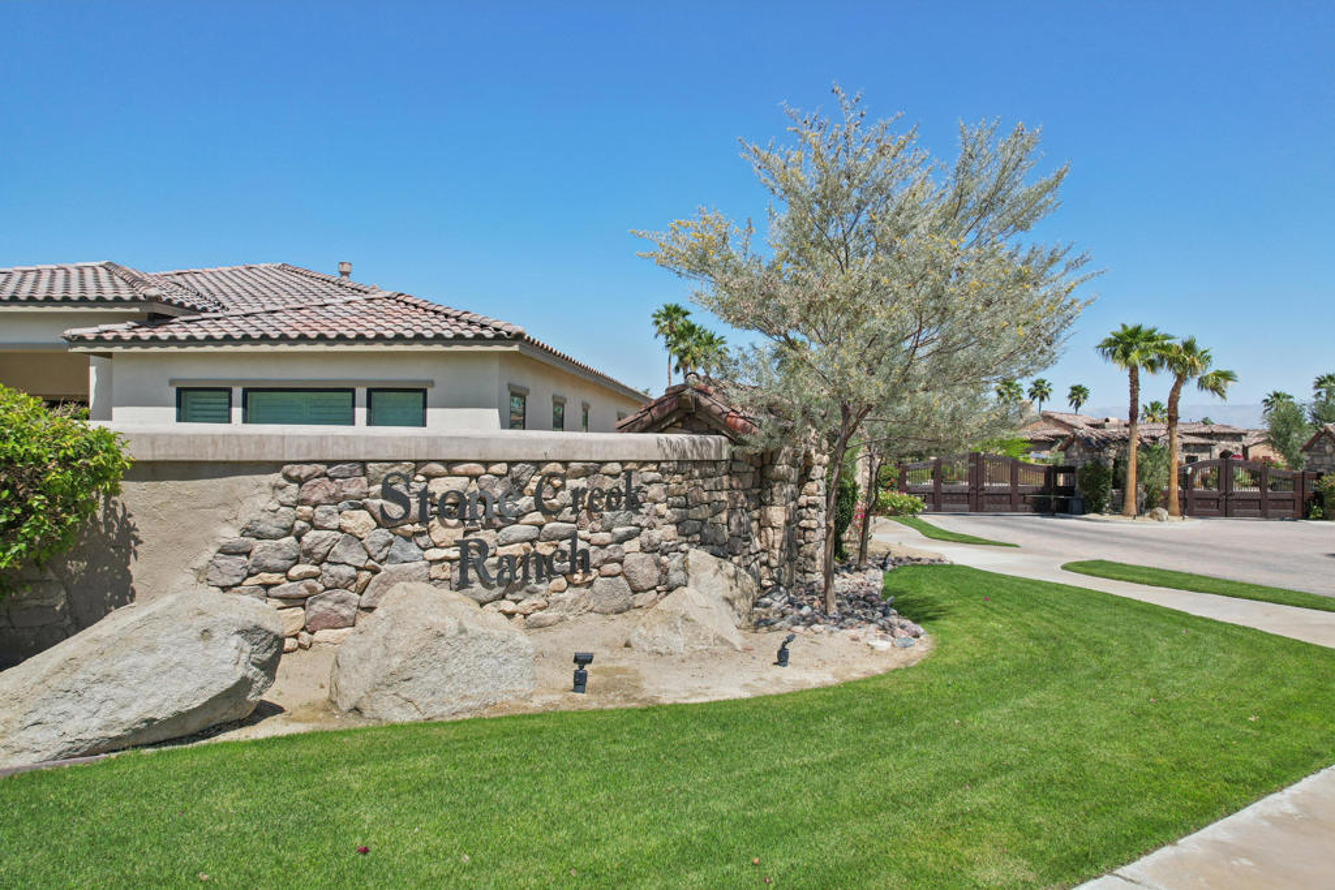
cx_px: 668
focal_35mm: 22
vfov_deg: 57.2
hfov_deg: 78.6
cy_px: 445
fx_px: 816
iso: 110
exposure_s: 1/2500
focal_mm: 8.38
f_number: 2.8
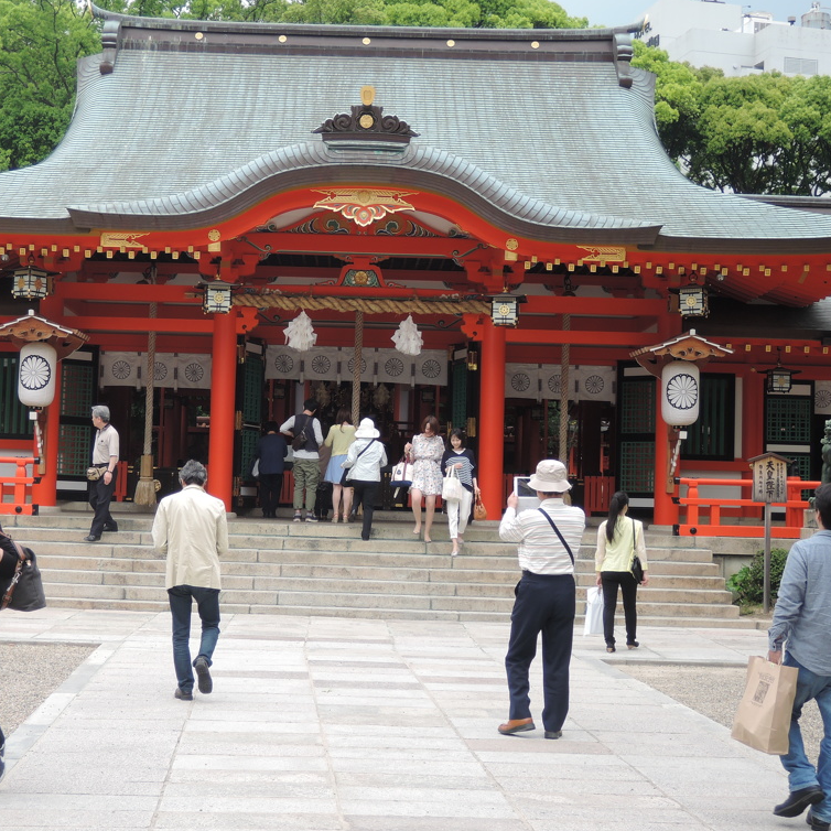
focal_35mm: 60
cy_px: 409
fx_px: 1630
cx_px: 319
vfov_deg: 28.6
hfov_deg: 28.5
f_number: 3.2
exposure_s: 1/200
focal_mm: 10.7
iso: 80
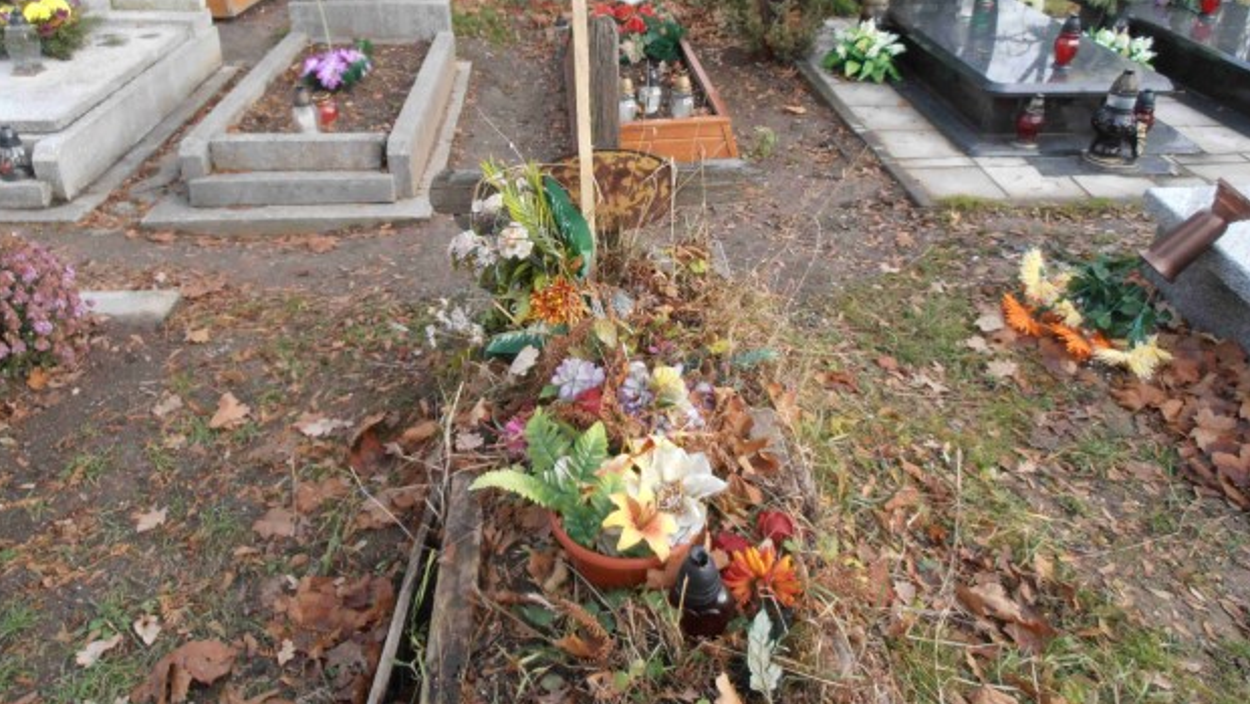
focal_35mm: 27
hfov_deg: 69.8
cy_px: 222
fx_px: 895
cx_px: 607
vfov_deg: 42.2
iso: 80
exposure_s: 1/80
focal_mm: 4.2
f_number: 3
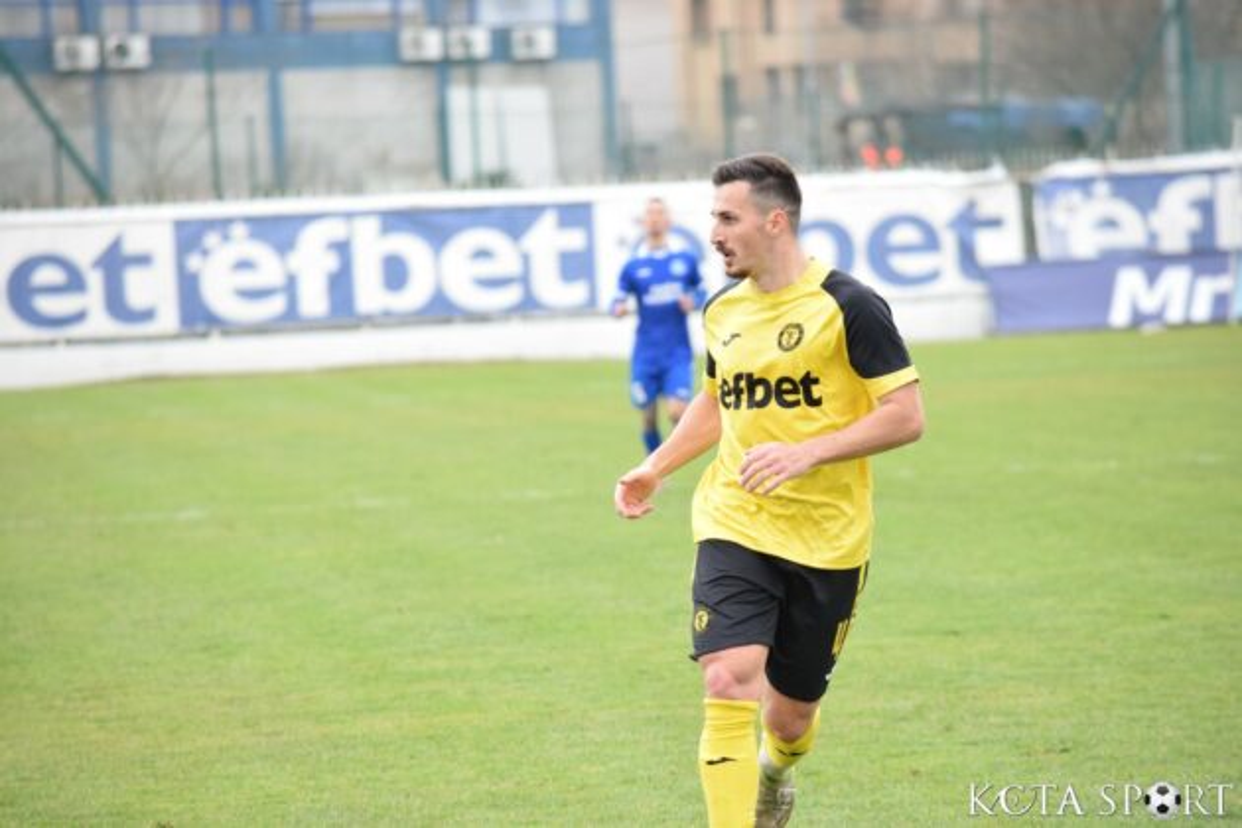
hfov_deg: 7.4
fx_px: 9573
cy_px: 414
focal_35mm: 278
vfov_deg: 5.0
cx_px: 621
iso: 1600
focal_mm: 185
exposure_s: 1/800
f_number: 5
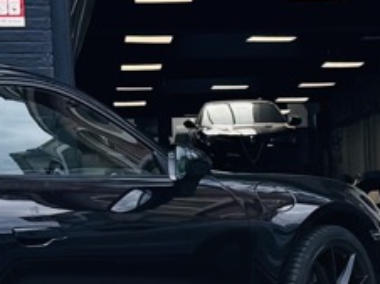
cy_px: 328
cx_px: 439
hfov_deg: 11.4
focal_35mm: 170
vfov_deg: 8.6
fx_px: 1864
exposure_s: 1/1193
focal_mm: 6.76
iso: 80
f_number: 1.78
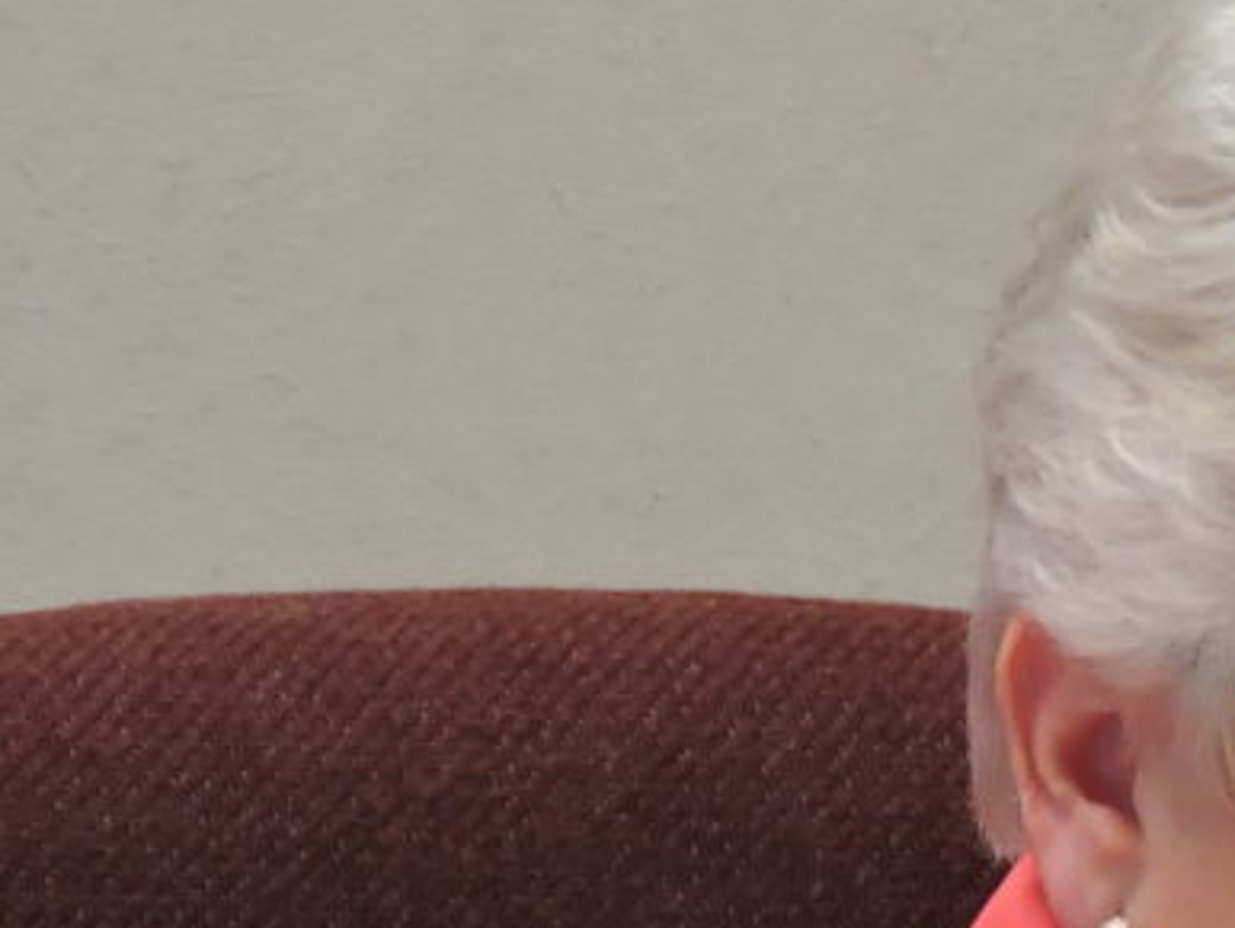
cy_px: 1398
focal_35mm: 1121
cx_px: 1665
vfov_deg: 1.3
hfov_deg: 1.8
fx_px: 40019
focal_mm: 58
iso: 720
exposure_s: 1/50
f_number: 4.8
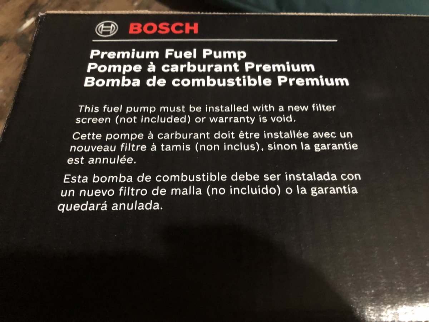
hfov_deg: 63.4
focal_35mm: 28
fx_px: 347
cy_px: 161
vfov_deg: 49.7
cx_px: 214
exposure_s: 1/4
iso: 320
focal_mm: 4
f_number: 1.8
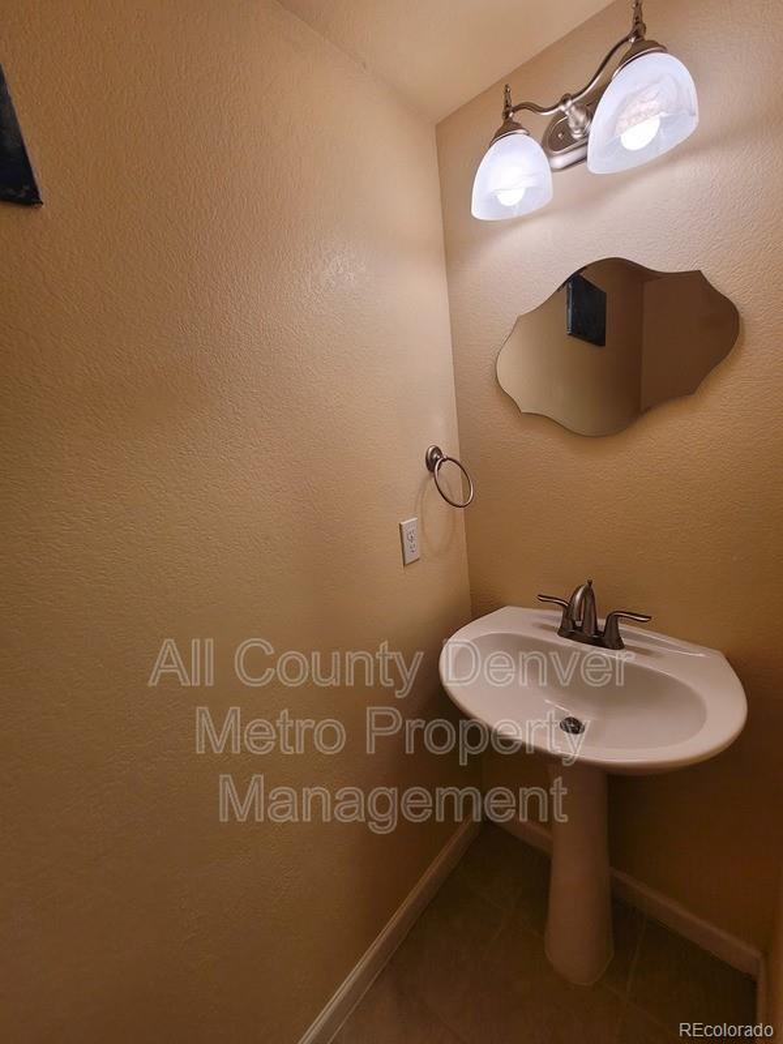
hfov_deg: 89.9
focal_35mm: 13
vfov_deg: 106.2
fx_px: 392
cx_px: 392
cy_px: 522
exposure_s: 1/120
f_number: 2.2
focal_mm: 2.2
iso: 100
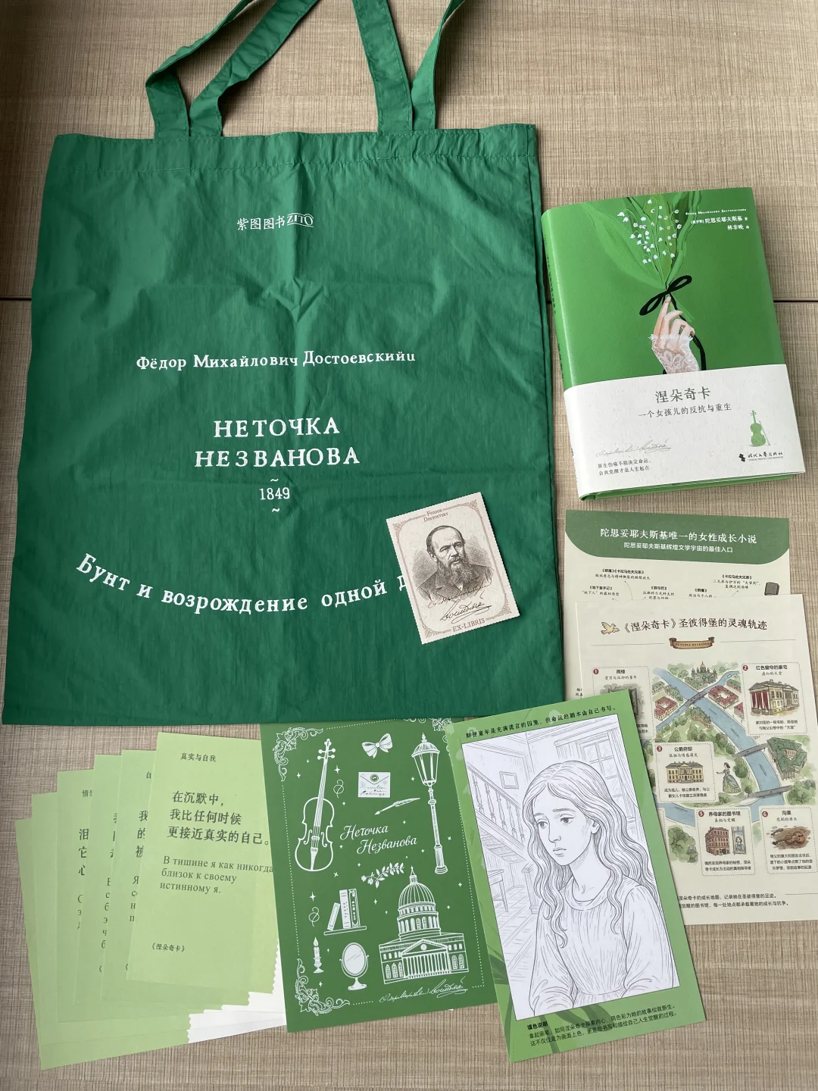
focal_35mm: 26
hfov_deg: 53.1
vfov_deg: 67.3
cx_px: 409
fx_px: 819
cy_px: 546
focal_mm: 4.2
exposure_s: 1/344
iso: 32
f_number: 1.6
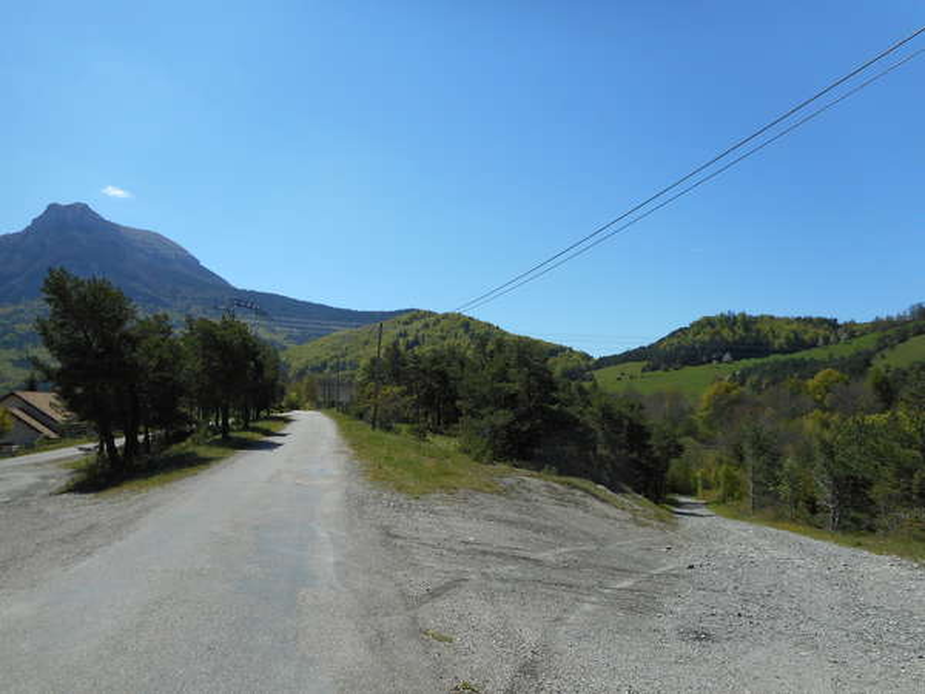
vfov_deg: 54.9
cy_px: 347
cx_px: 462
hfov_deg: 69.4
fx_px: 668
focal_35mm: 25
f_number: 3.7
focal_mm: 4.5
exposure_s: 1/1000
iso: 80
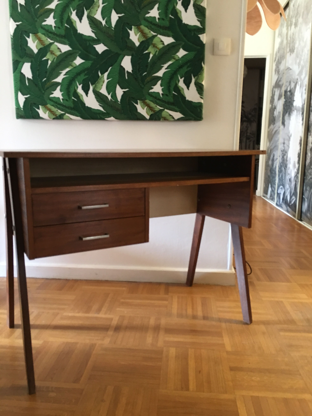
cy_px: 208
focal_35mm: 29
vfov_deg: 61.7
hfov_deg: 48.2
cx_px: 156
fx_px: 349
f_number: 2.2
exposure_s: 1/10
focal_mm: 4.15
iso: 80
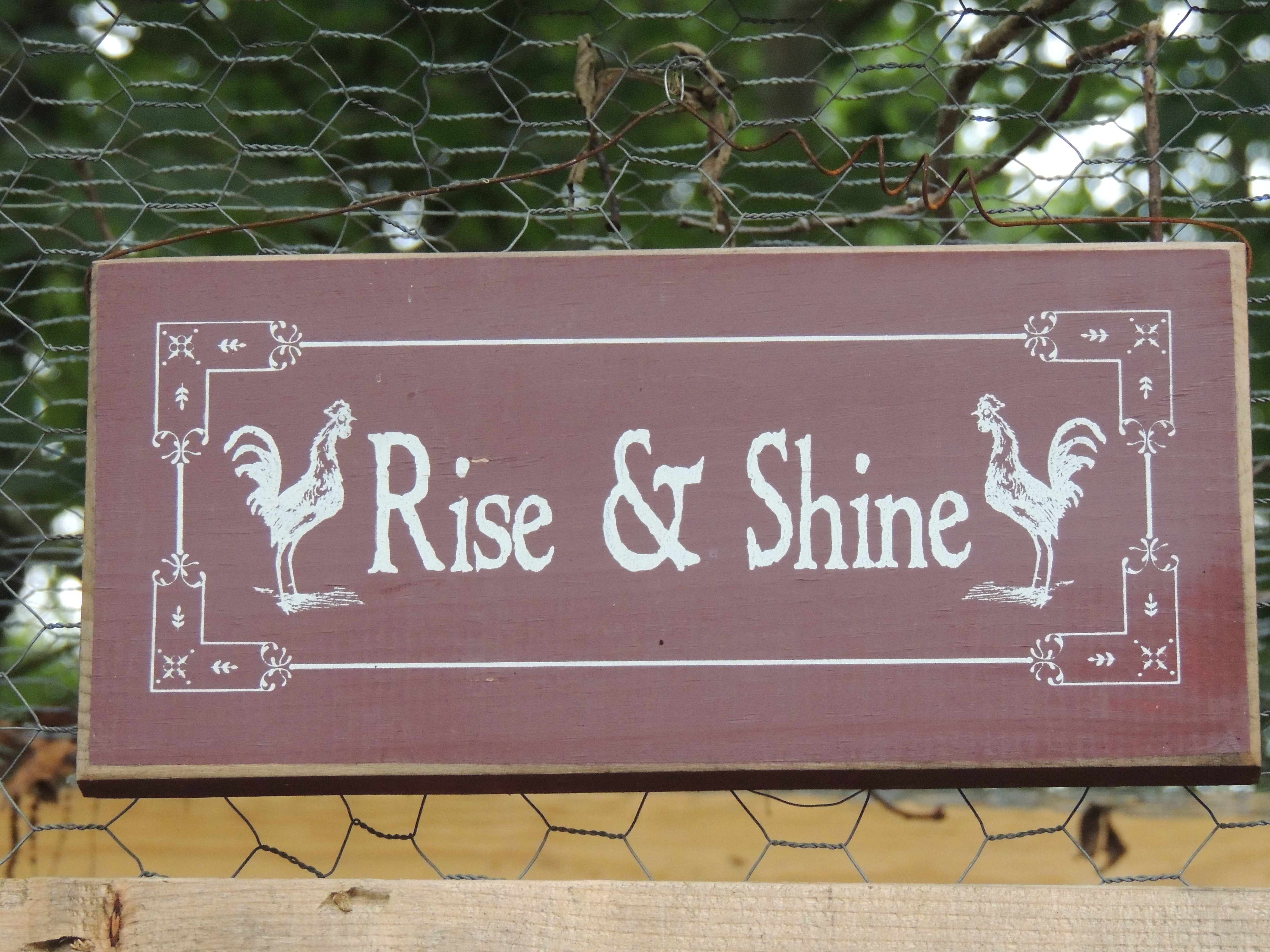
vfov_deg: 8.7
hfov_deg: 11.6
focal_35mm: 170
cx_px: 635
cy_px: 476
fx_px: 6237
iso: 800
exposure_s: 1/160
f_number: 4.5
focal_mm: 30.3
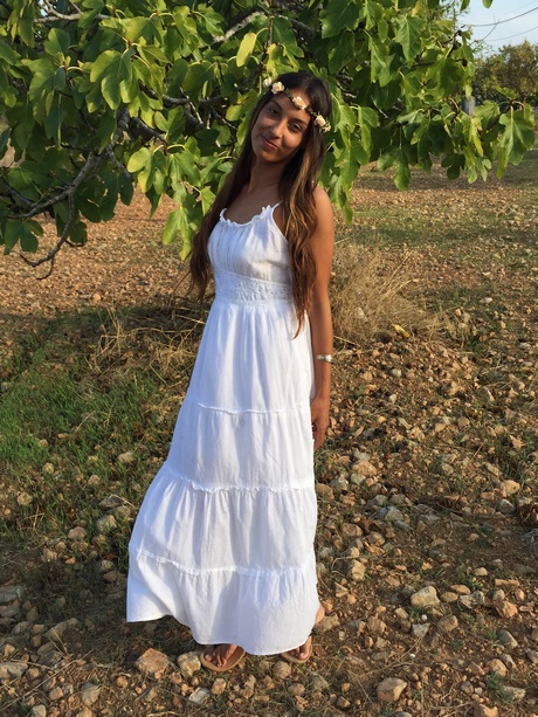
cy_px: 358
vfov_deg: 61.6
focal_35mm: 29
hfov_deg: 48.2
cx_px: 269
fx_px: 601
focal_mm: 4.15
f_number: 2.2
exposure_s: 1/706
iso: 32
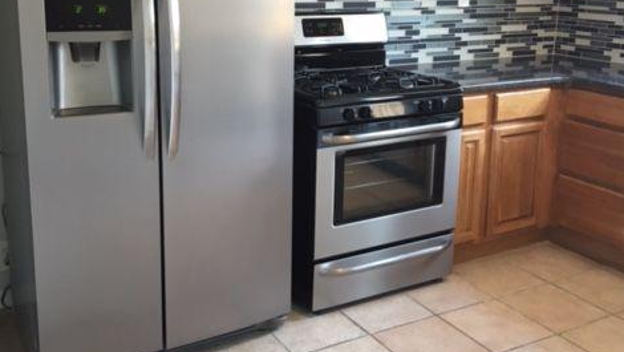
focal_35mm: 43
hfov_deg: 47.3
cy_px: 113
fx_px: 712
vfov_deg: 27.6
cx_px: 316
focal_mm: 4.15
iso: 64
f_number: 2.2
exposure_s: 1/30
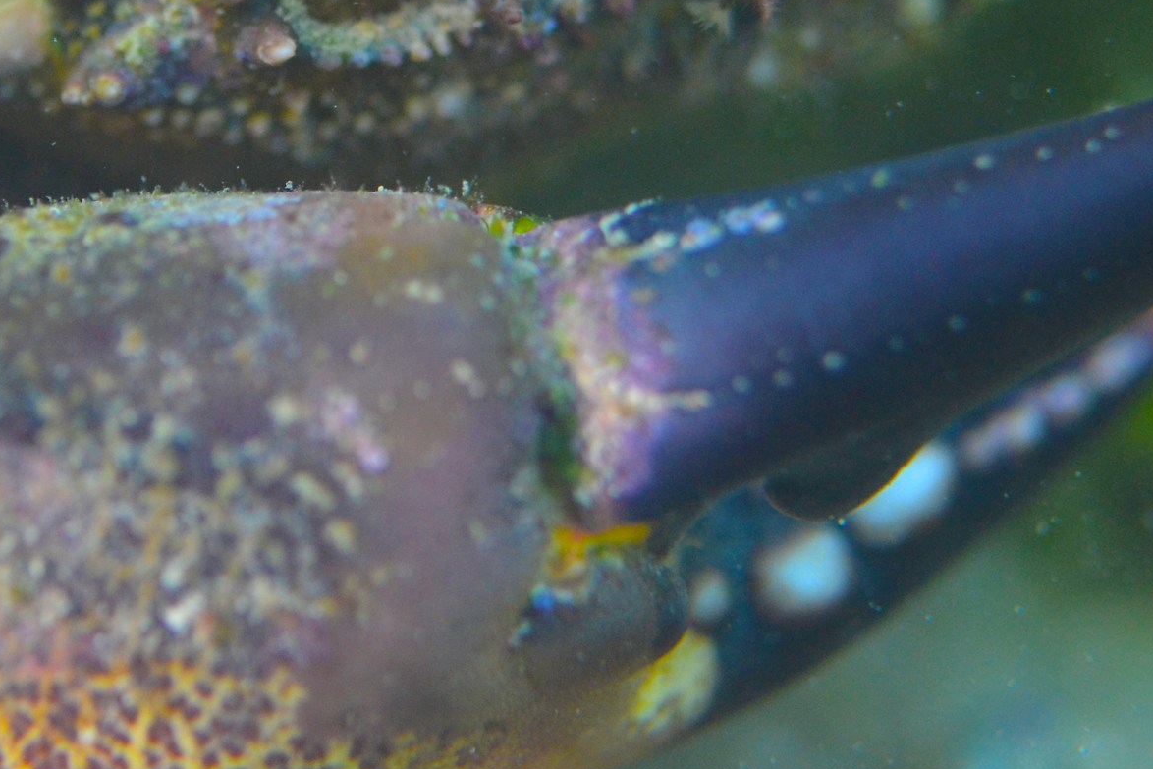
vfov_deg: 7.5
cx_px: 323
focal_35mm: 184
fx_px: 5893
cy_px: 152
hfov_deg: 11.2
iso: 800
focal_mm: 60
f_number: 3.5
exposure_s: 1/125
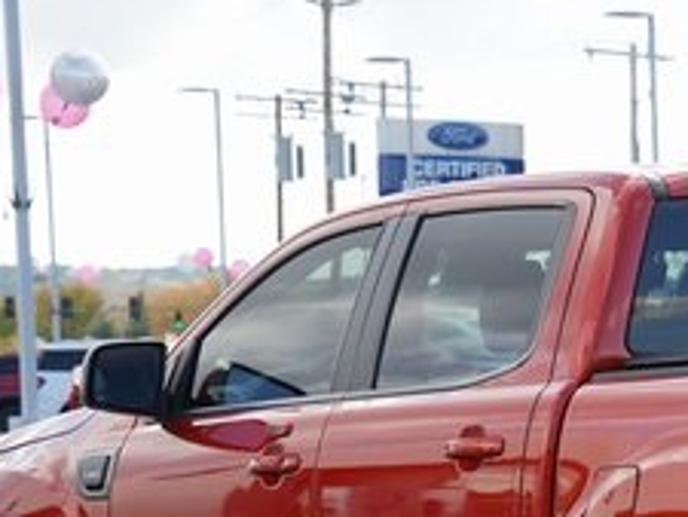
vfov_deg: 8.4
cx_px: 844
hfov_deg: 11.1
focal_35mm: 175
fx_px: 3480
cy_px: 558
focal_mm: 64
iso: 100
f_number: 7.1
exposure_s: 1/125
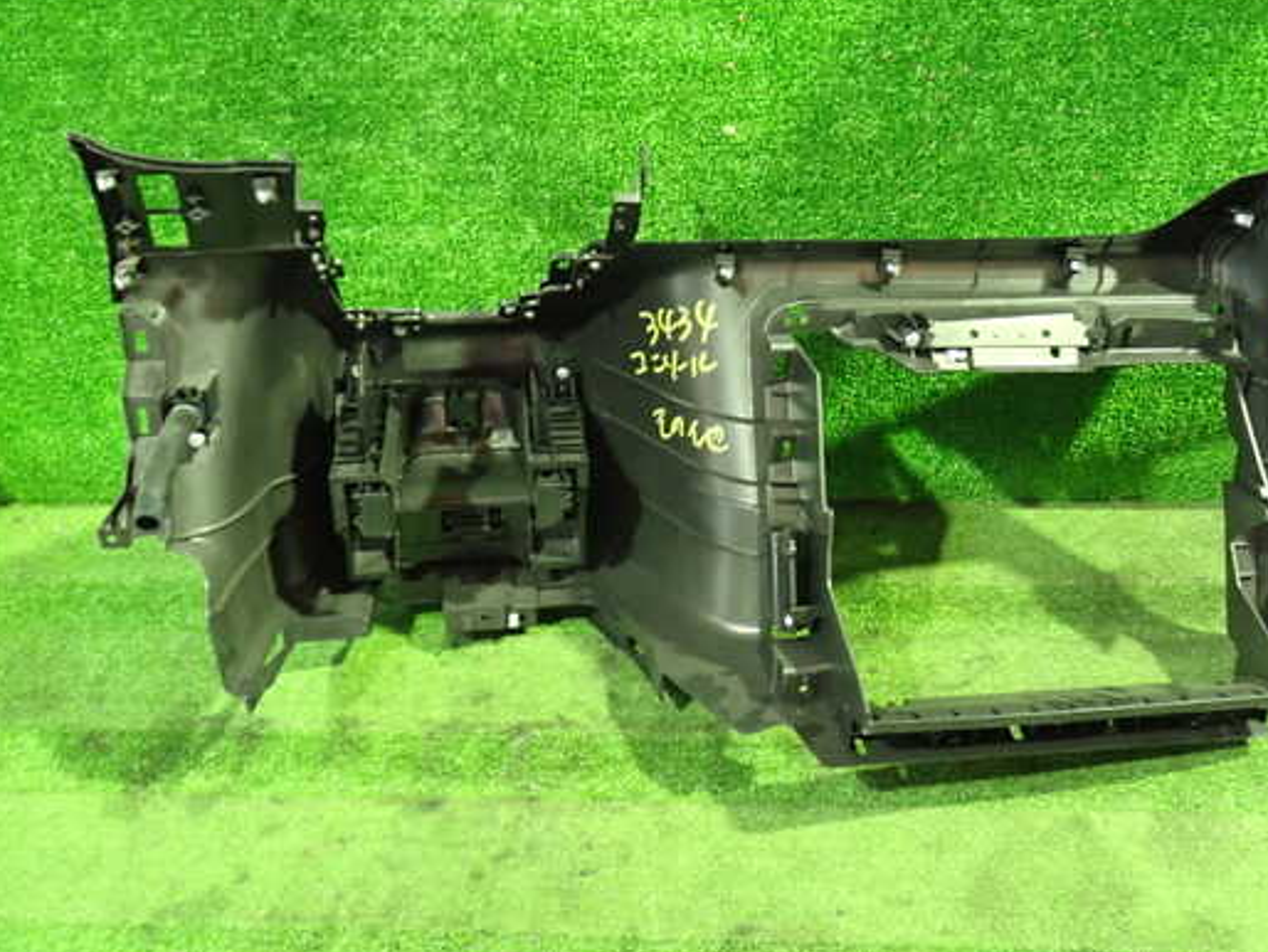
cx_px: 728
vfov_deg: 40.7
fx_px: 1283
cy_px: 478
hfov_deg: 52.4
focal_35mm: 35
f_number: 2.3
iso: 800
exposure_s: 1/10
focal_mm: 5.4
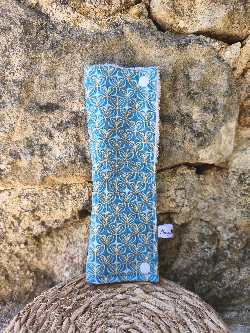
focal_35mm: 23
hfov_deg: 58.9
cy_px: 166
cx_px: 125
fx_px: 221
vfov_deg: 73.9
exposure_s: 1/99.9
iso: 80
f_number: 1.65
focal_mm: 6.18
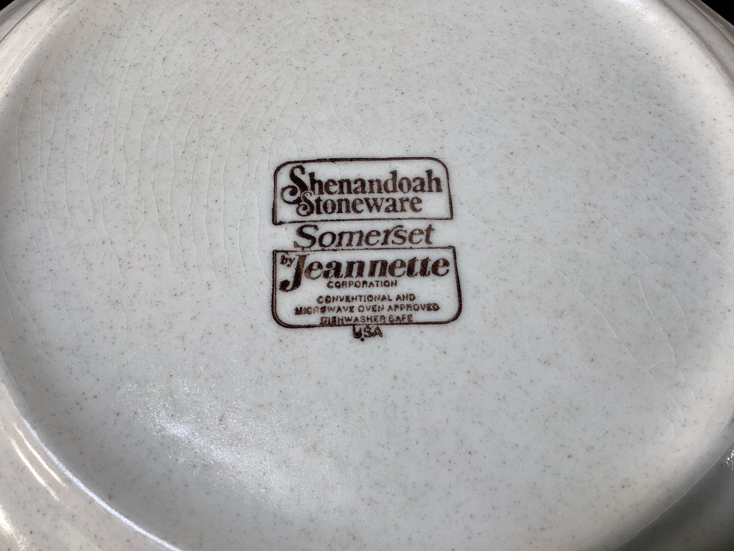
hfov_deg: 58.3
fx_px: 657
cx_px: 367
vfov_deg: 45.4
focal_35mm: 31
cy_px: 276
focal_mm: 3.3
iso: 32
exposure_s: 1/100
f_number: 2.4
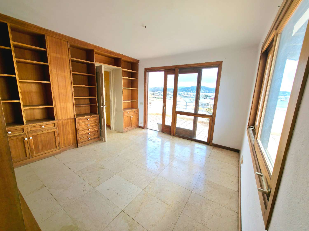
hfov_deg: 106.2
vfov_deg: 89.9
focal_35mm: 13
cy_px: 116
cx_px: 154
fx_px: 116
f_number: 1.9
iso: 20
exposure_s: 1/357
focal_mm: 2.2
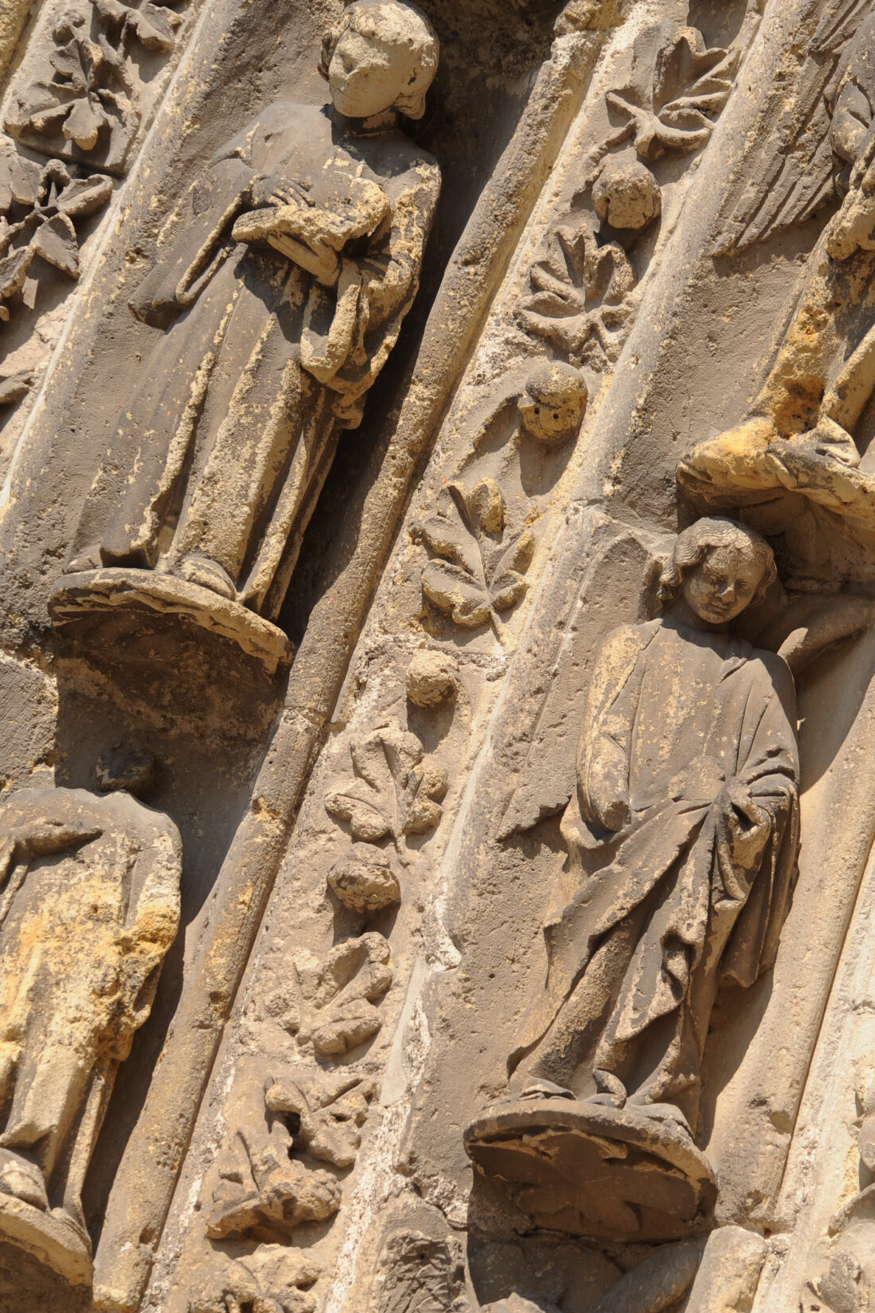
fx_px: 9626
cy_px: 657
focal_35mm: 264
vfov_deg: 7.8
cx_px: 446
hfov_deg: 5.2
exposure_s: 1/800
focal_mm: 175
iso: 200
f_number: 6.3
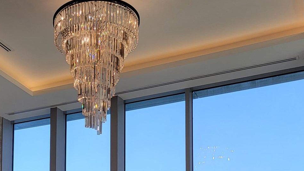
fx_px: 508
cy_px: 232
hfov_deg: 32.6
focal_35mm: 63
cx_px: 73
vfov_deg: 17.7
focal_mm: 6.7
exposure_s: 1/195
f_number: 1.8
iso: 16
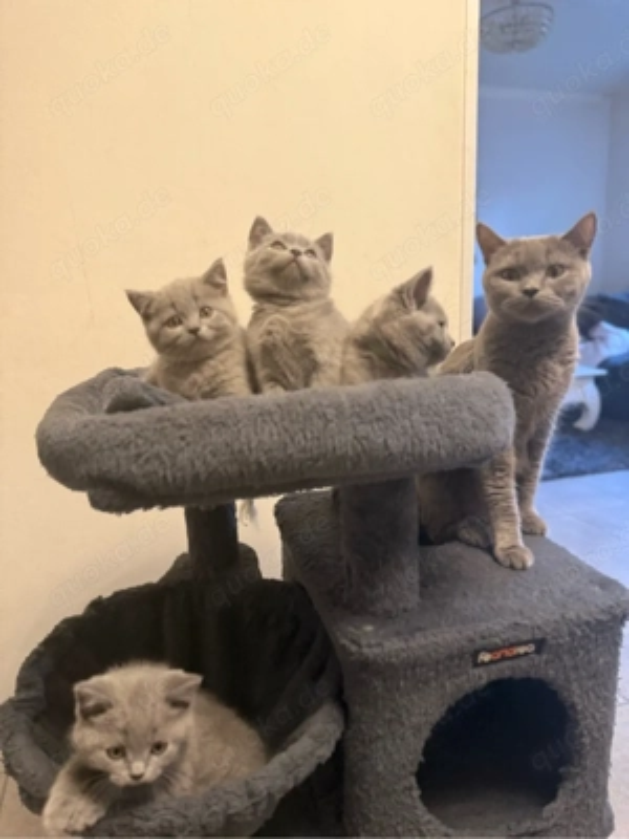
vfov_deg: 71.6
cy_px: 420
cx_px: 314
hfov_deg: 56.8
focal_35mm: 24
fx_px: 581
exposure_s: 1/50
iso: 250
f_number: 1.78
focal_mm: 6.76
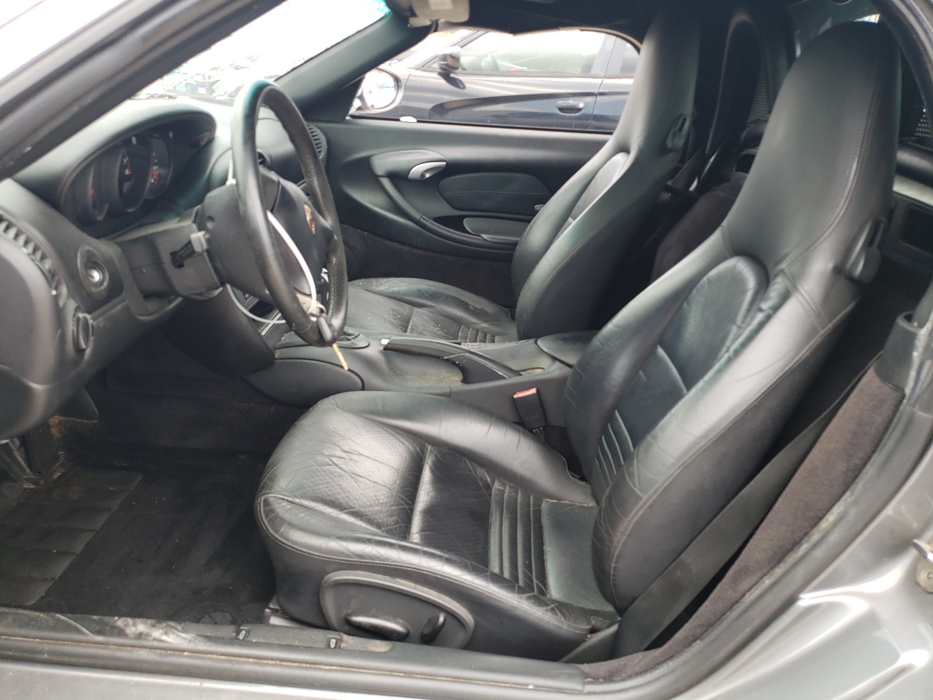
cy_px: 350
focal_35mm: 26
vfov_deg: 53.1
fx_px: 701
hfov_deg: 67.3
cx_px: 466
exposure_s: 1/179
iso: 50
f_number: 1.5
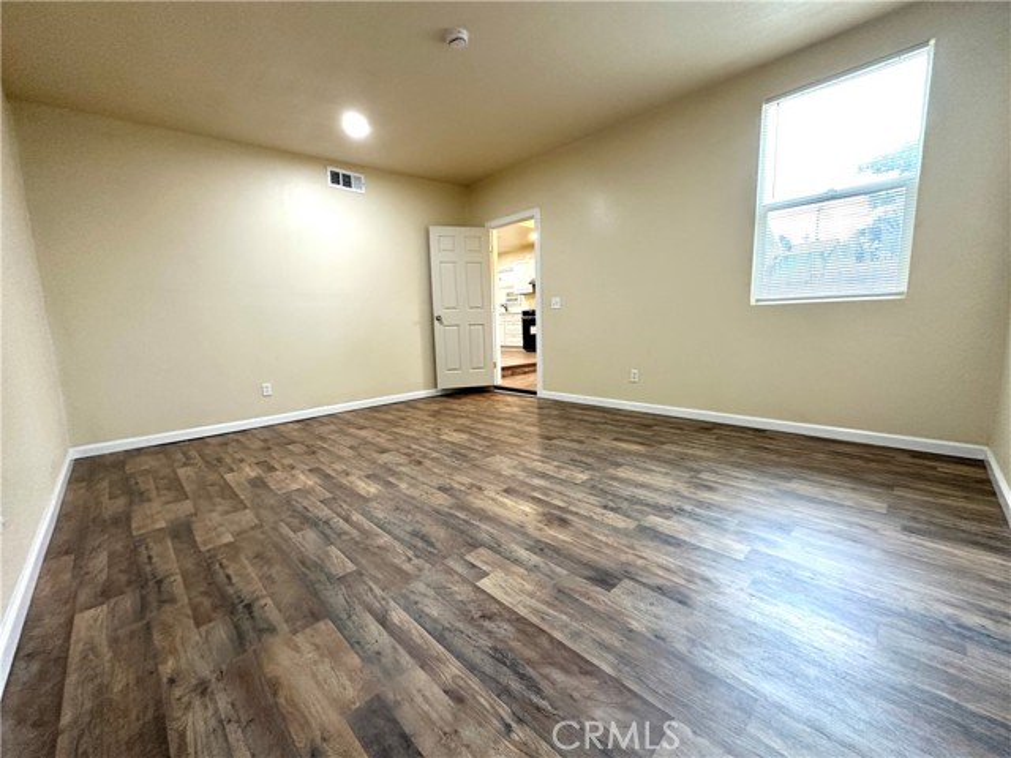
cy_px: 379
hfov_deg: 102.1
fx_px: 409
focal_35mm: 14
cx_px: 506
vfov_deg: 85.7
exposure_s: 1/60
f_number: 2.2
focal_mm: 2.22
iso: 250
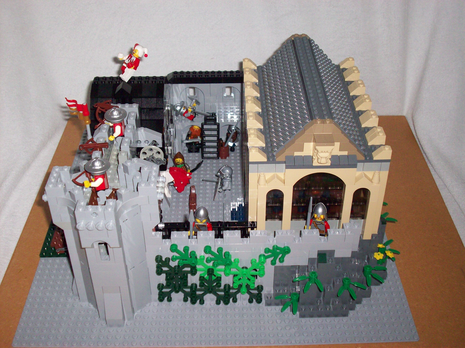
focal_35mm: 46
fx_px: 618
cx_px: 232
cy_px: 174
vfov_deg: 31.5
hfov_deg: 41.2
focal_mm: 7.6
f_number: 3.1
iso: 160
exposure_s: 1/71.9
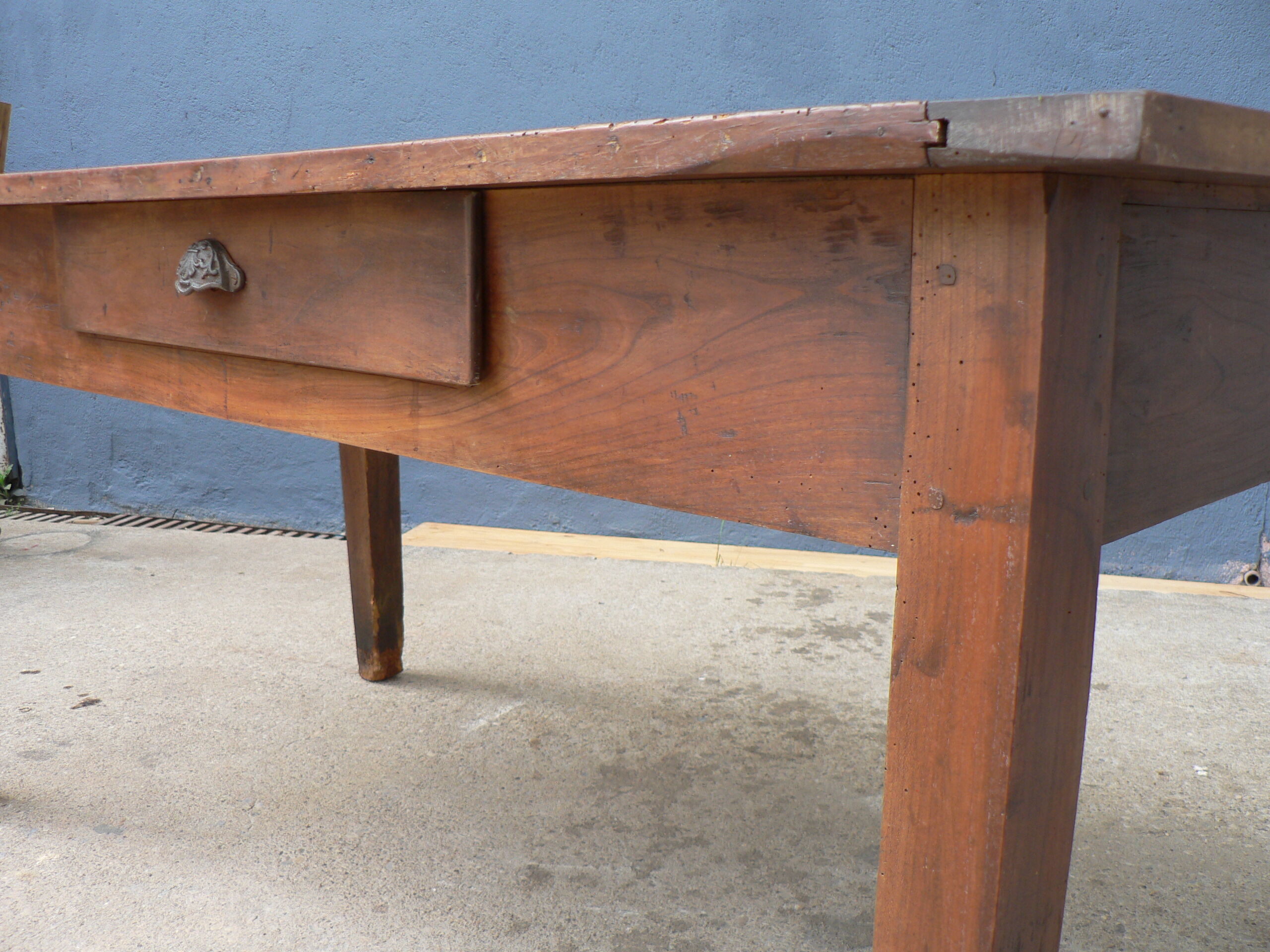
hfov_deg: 51.4
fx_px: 1321
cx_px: 635
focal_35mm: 36
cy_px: 476
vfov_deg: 39.7
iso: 80
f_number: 2.8
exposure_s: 1/100
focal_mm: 6
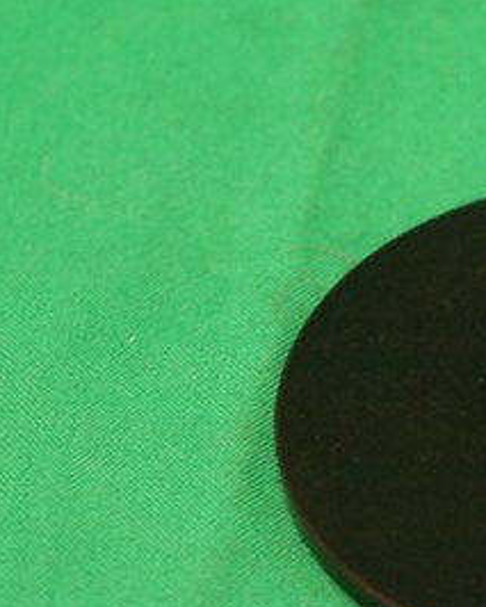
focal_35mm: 234
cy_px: 374
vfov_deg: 8.3
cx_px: 609
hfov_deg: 6.6
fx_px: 4205
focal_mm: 42
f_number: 5.6
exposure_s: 1/50
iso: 800
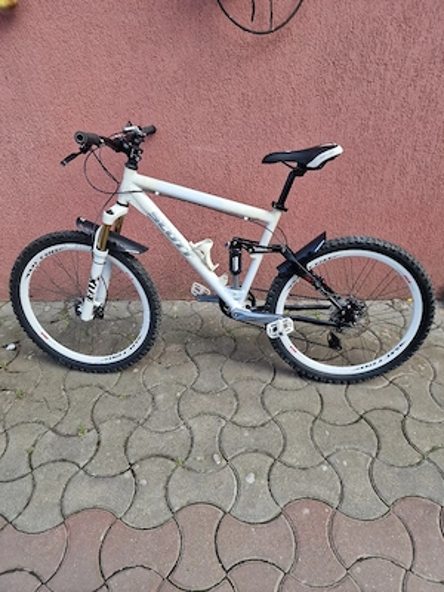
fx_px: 393
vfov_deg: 73.9
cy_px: 296
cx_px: 222
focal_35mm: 23
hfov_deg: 58.9
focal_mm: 6.4
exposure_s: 1/233
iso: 50
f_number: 1.8
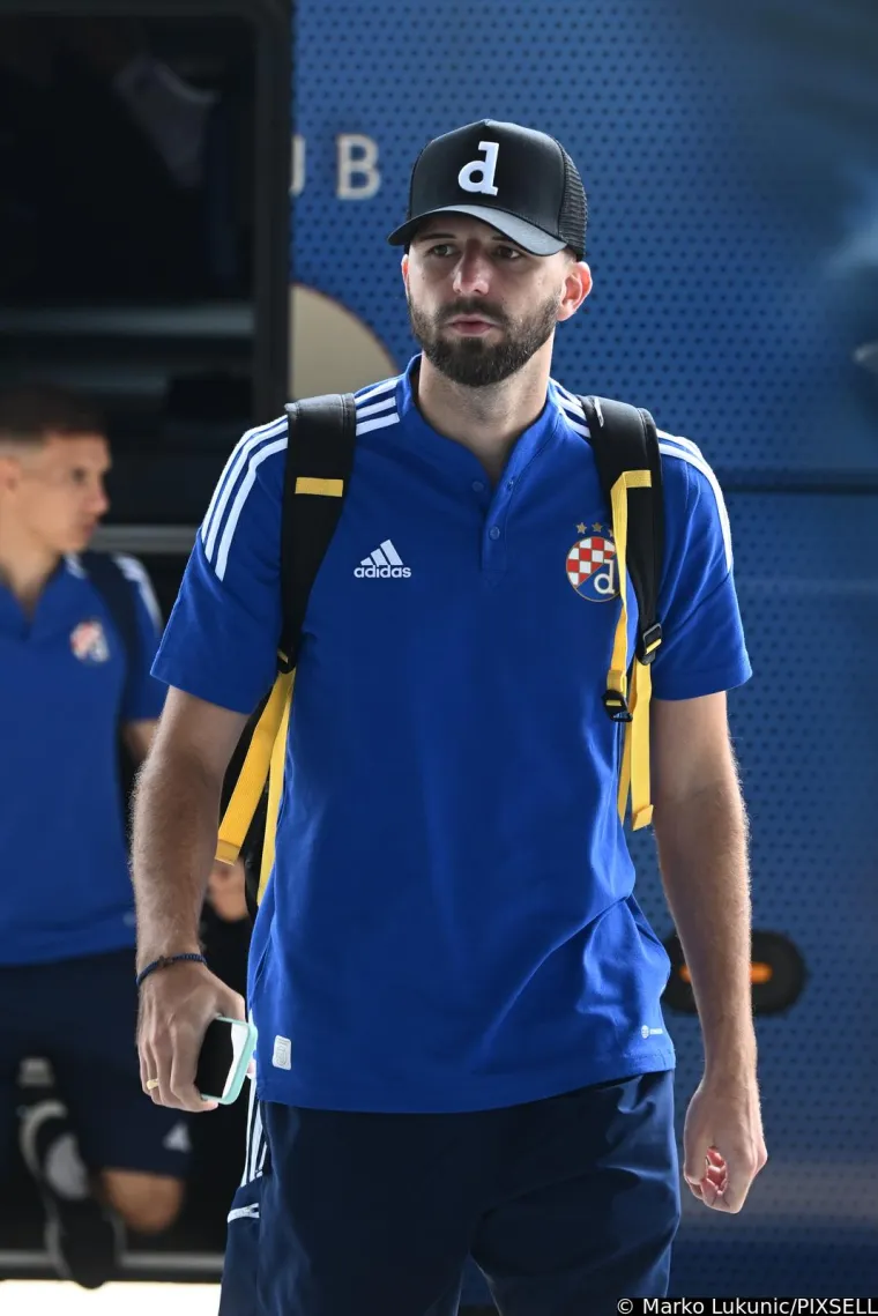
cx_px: 439
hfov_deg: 10.6
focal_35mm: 130
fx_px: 4753
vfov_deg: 15.8
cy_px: 658
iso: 400
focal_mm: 130
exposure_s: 1/400
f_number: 4
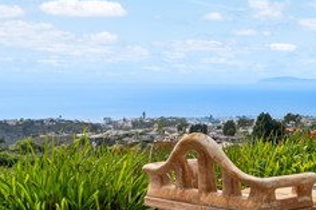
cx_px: 398
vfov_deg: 14.4
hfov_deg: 19.9
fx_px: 833
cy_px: 102
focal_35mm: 95
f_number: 8
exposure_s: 1/500
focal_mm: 35
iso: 100
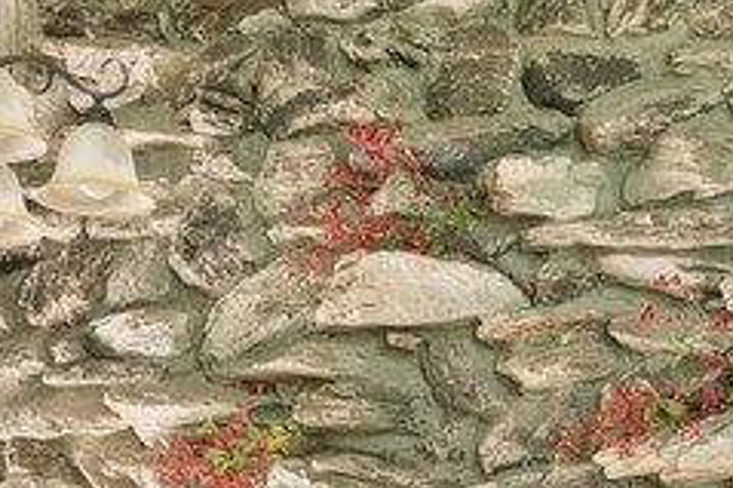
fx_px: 1933
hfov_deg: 21.4
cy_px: 623
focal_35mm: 95
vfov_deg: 13.9
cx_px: 301
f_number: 9
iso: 200
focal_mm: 14
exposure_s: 1/3
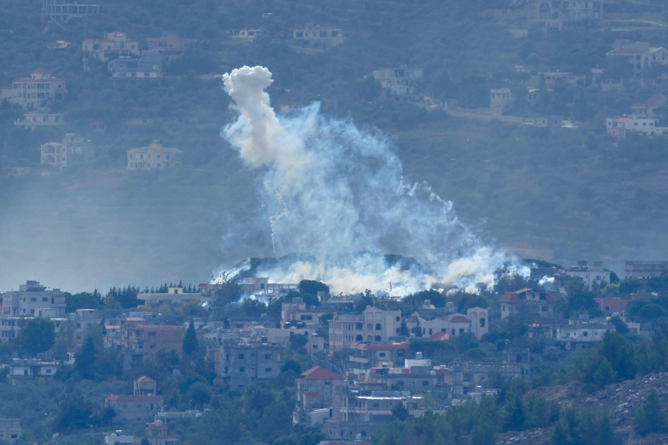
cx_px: 334
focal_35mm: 600
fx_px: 11132
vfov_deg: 2.3
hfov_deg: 3.4
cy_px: 222
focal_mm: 600
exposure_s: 1/2000
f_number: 8
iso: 250
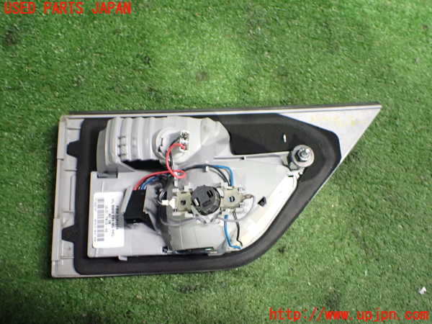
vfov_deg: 46.8
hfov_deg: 60.0
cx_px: 216
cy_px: 162
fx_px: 374
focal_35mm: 30
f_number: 2.3
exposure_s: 1/40
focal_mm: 5.4
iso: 800
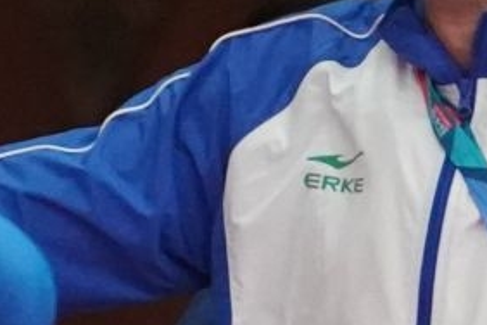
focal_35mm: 2614
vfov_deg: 0.5
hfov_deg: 0.8
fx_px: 35359
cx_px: 306
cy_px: 178
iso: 6400
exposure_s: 1/1000
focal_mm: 273
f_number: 4
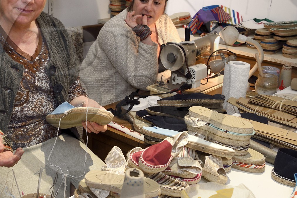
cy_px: 77
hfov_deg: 33.2
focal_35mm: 60
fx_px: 495
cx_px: 108
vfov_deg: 22.6
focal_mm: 38
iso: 800
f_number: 8
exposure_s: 1/13
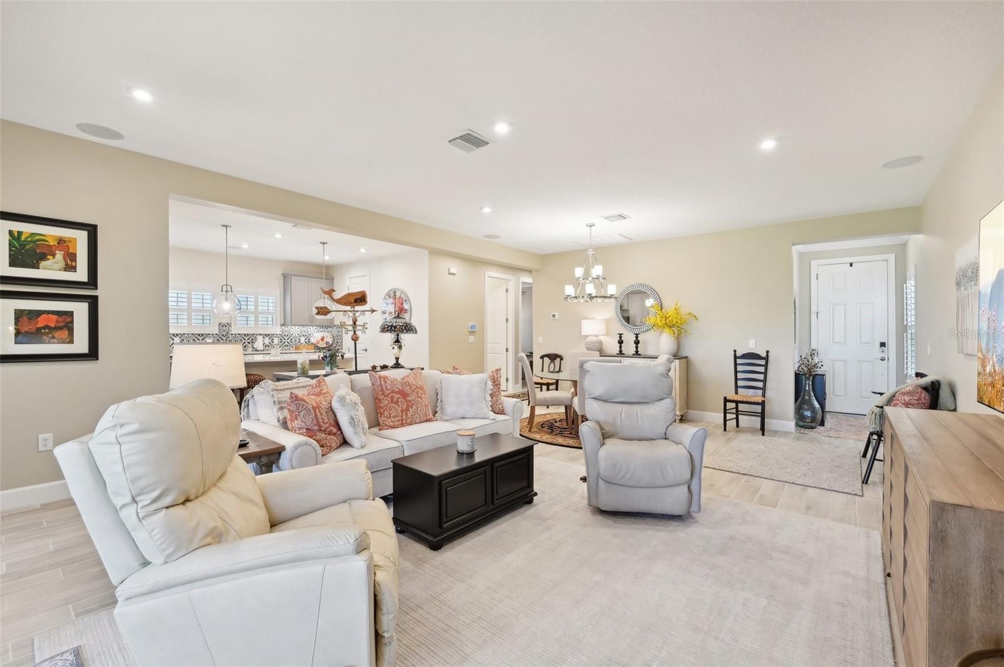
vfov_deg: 81.1
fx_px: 390
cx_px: 502
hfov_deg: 104.3
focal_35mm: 14
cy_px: 334
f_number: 8
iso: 400
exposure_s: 1/30
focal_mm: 14
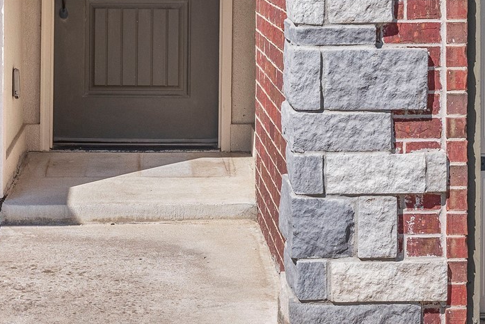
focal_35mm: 111
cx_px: 178
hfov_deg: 18.4
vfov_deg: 12.1
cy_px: -72
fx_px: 1496
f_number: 11
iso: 640
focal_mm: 38
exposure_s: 1/500
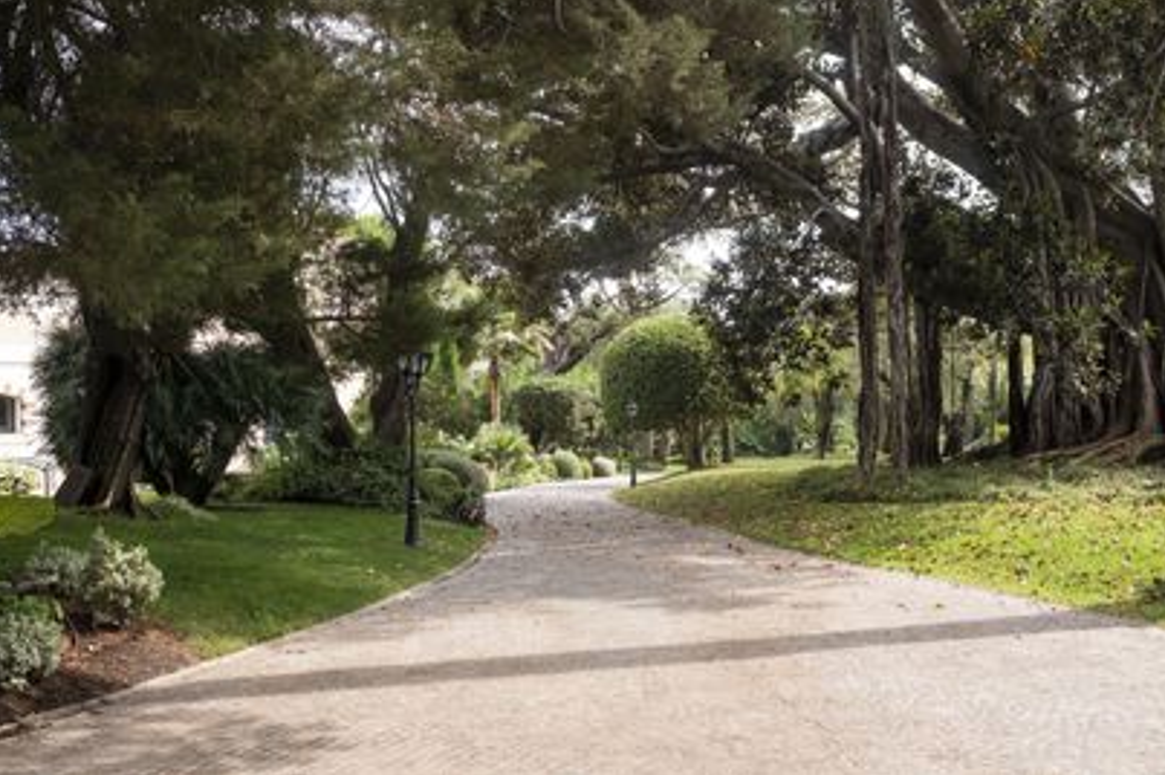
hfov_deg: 53.2
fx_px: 1164
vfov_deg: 36.8
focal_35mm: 36
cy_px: 382
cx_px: 587
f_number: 5.6
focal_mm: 23
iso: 400
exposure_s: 1/640
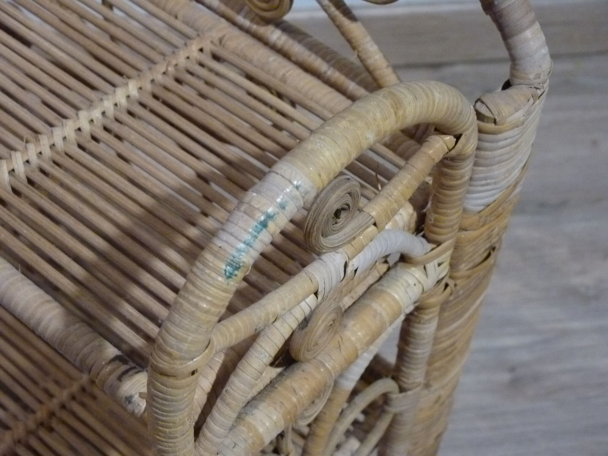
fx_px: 1229
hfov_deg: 27.8
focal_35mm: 70
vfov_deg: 21.0
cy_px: 228
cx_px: 304
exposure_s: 1/30
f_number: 3.4
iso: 800
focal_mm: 12.4
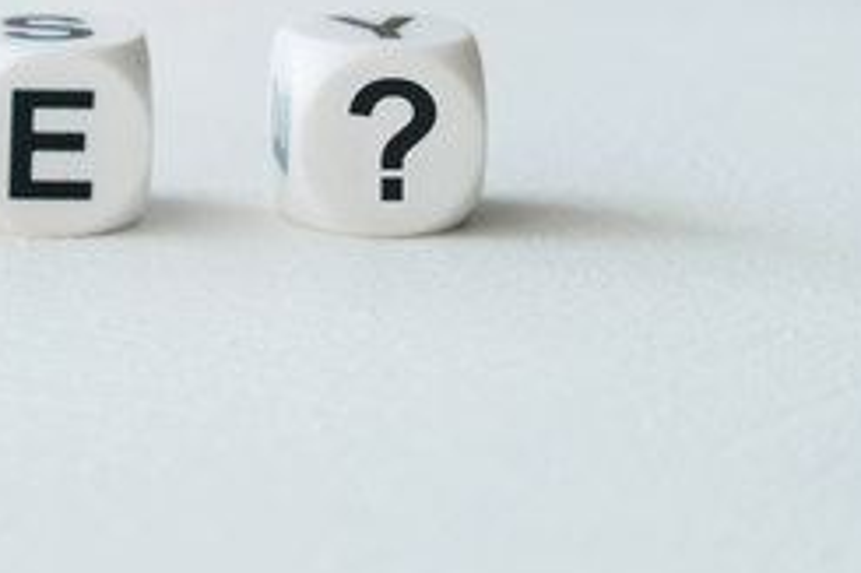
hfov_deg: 14.2
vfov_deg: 9.4
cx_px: -67
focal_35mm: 142
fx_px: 3394
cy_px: -243
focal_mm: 32
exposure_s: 1/100
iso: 100
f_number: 4.5
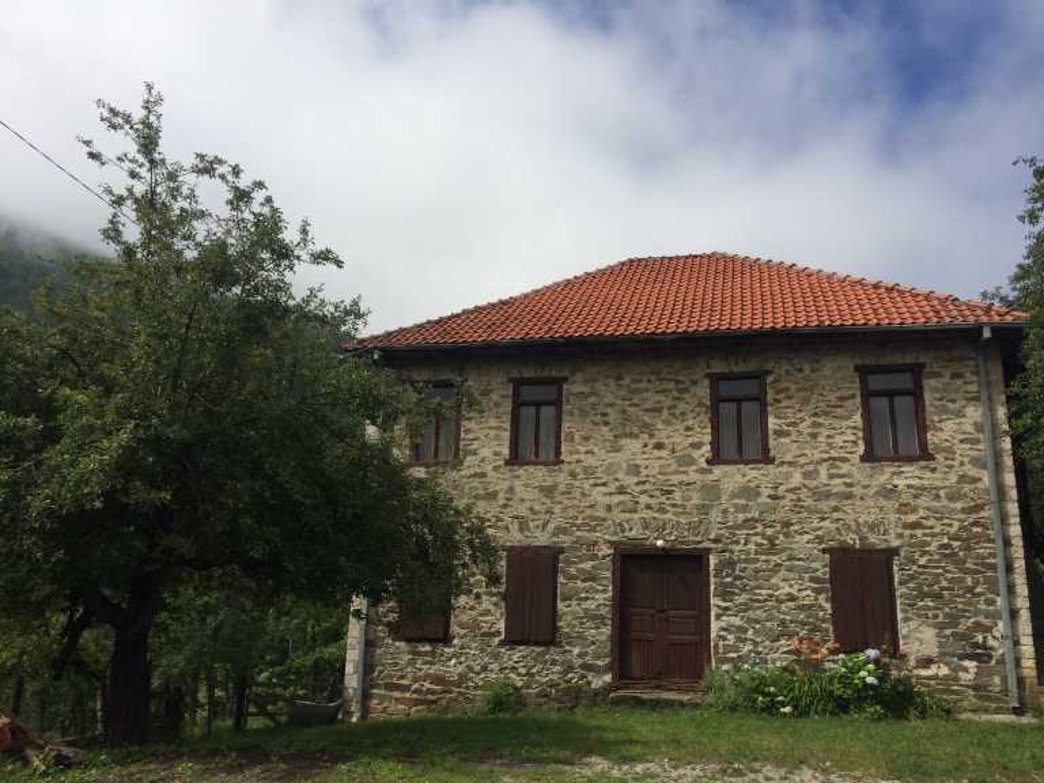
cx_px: 522
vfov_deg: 48.2
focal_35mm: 29
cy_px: 392
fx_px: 875
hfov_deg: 61.7
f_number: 2.2
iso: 32
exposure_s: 1/3425
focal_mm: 4.15
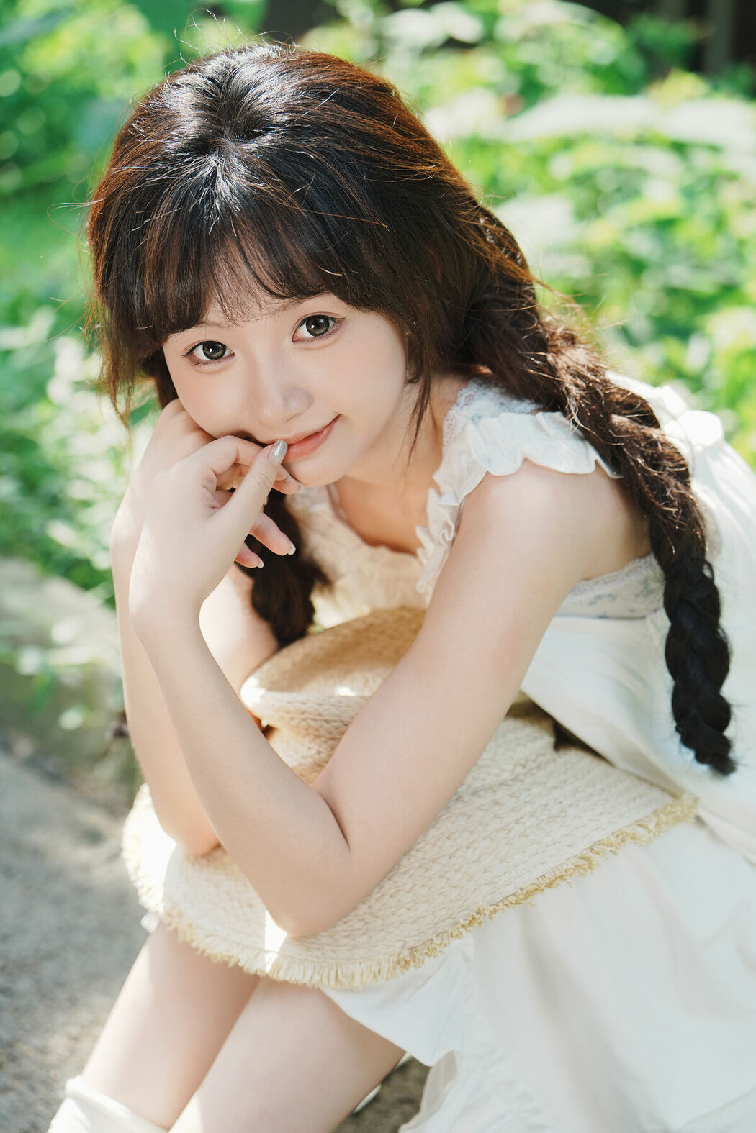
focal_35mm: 70
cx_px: 378
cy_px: 566
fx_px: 2205
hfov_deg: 19.5
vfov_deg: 28.8
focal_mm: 70
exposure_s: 1/500
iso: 200
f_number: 3.5
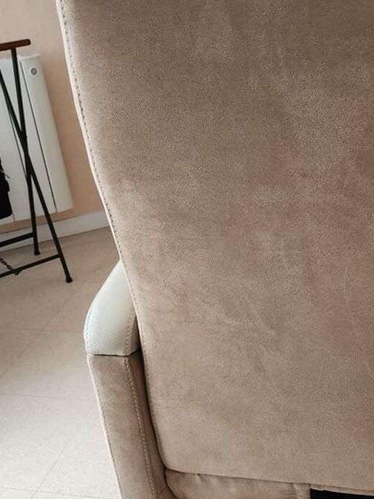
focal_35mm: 46
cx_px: 250
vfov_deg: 41.0
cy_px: 298
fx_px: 662
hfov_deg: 31.3
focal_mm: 5
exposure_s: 1/60
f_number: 1.8
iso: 640
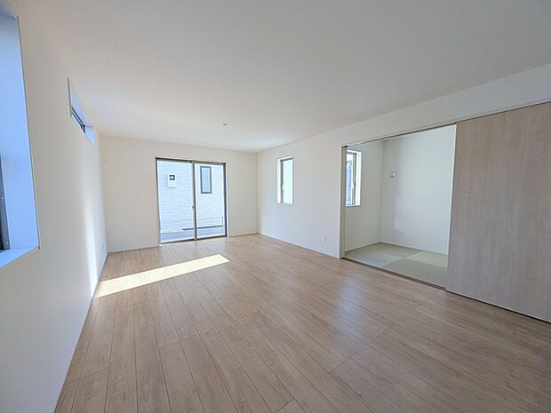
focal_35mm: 12
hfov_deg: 110.5
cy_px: 206
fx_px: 191
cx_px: 276
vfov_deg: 94.5
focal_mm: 2.02
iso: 55
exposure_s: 1/430
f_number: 1.7
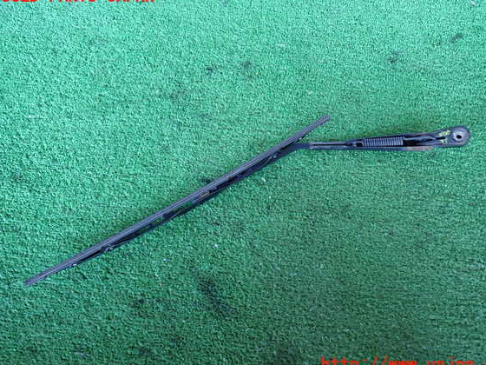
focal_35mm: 30
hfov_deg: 59.9
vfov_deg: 46.8
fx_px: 421
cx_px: 257
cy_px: 181
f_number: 2.2
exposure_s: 1/30
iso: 320
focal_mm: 5.05
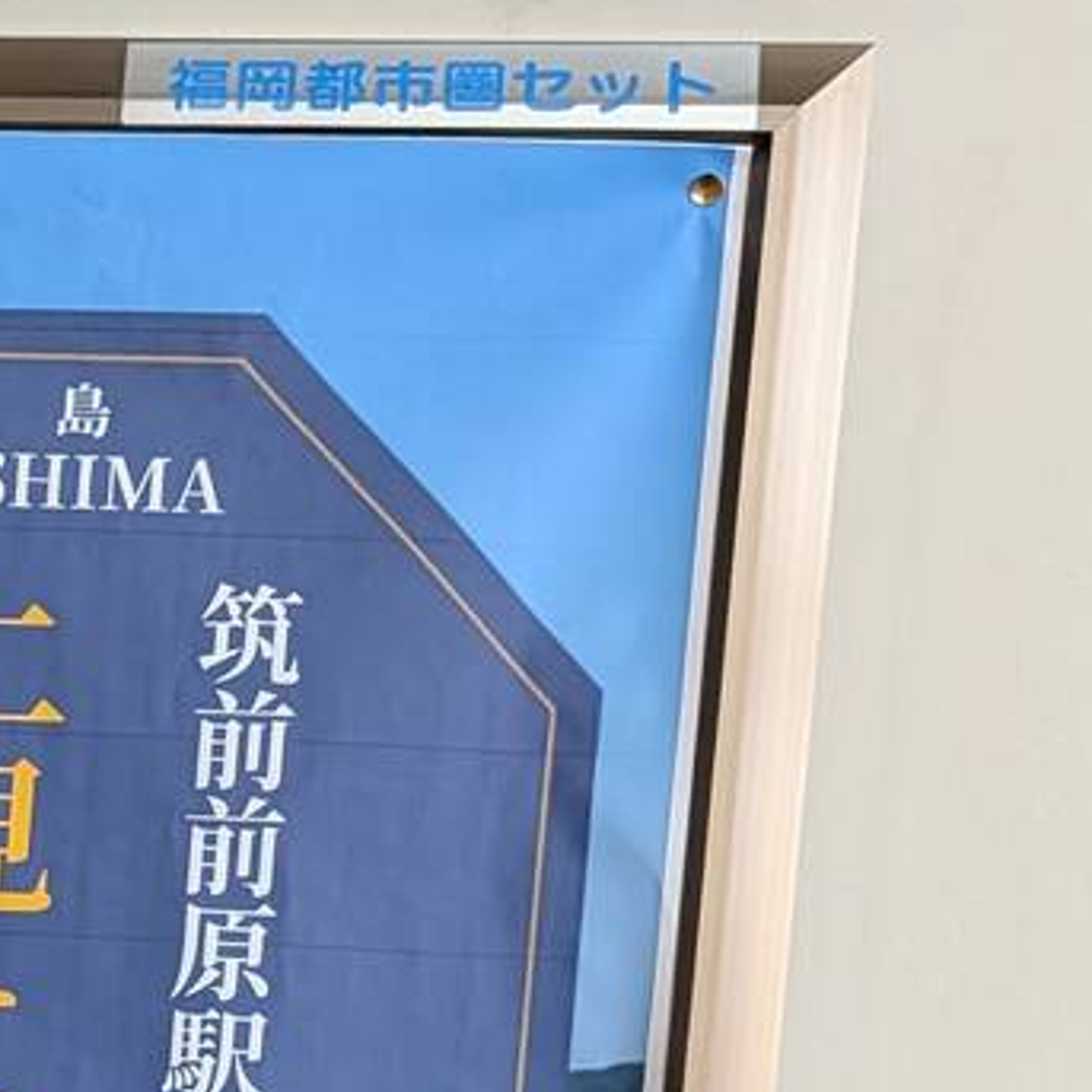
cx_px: -428
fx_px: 3533
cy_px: 1480
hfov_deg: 16.4
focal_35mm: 99
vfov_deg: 16.5
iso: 624
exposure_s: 1/2320
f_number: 1.68
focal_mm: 6.9
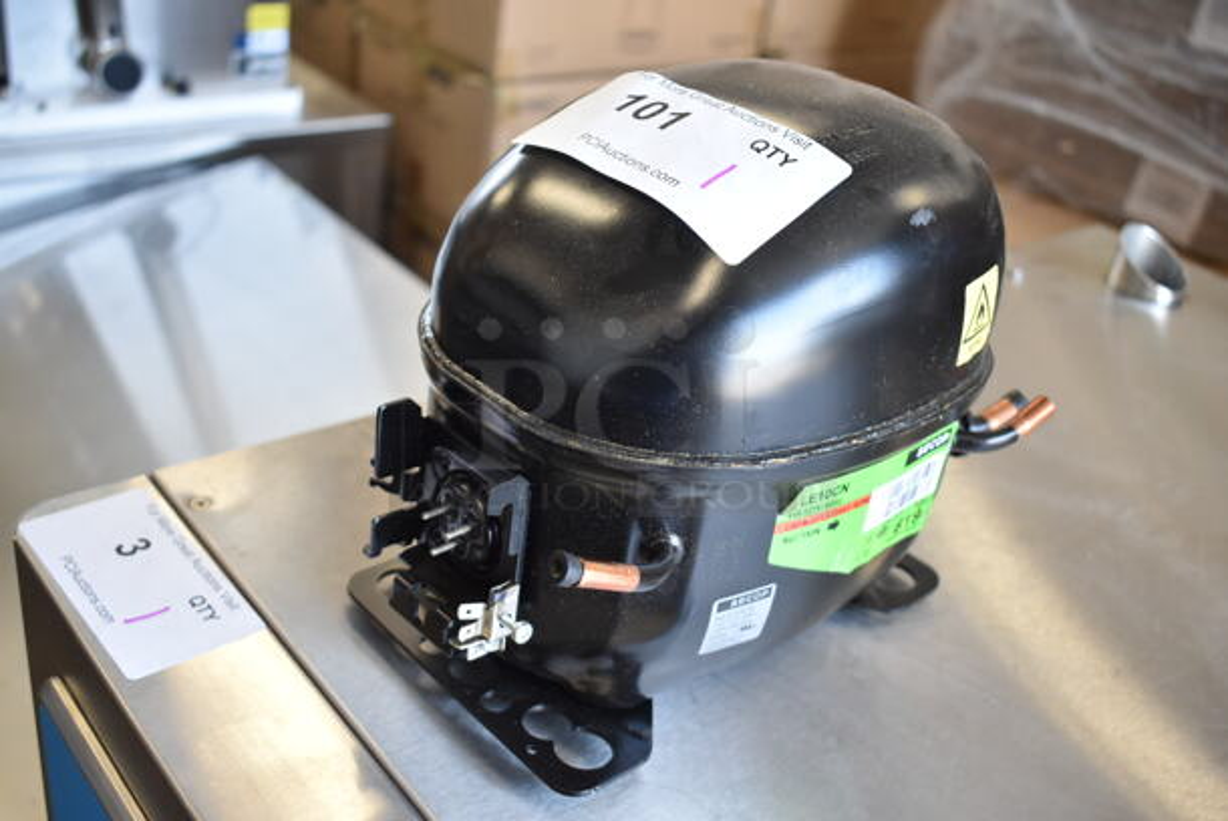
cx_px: 614
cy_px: 410
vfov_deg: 35.6
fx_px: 1280
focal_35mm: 38
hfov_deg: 51.2
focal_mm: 25
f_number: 4
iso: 900
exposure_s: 1/125
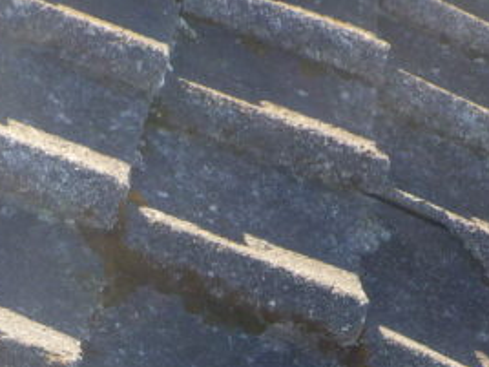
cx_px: -86
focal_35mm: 107
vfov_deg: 12.9
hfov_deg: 17.6
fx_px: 1512
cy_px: 584
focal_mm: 5
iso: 125
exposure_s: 1/100
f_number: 4.2
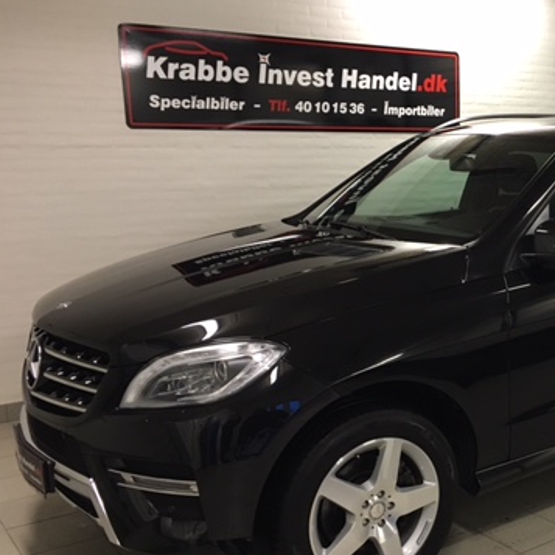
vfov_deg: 36.7
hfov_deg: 34.9
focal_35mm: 46
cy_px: 312
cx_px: 491
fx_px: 834
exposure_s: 1/33
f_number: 2.2
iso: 160
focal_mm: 4.15
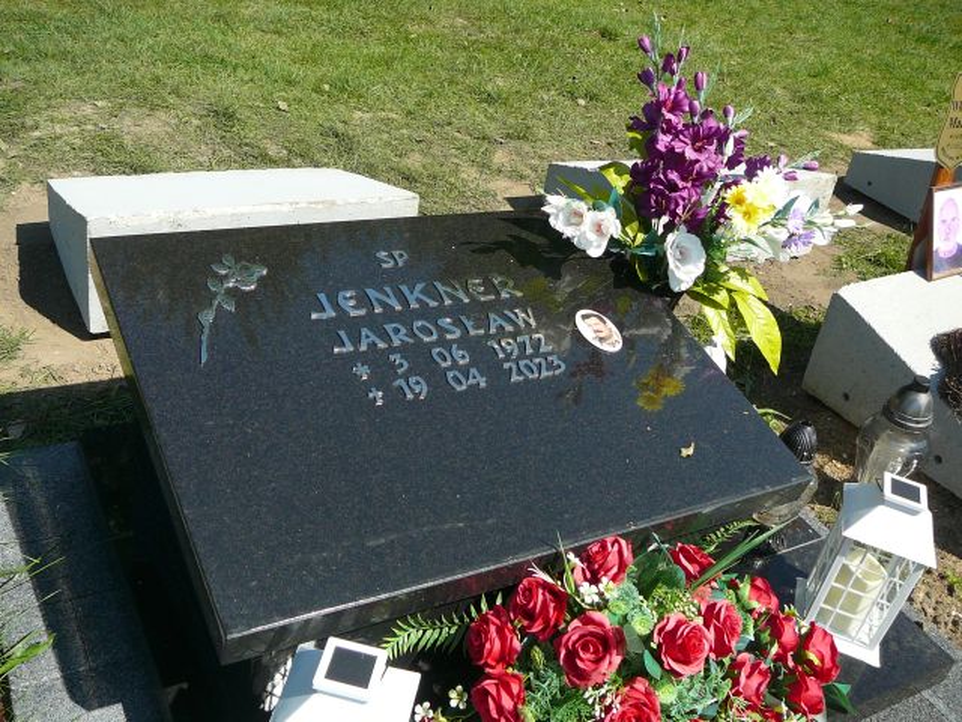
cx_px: 481
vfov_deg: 40.7
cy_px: 361
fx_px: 973
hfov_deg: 52.6
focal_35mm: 35
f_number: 2.8
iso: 80
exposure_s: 1/800
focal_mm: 5.2
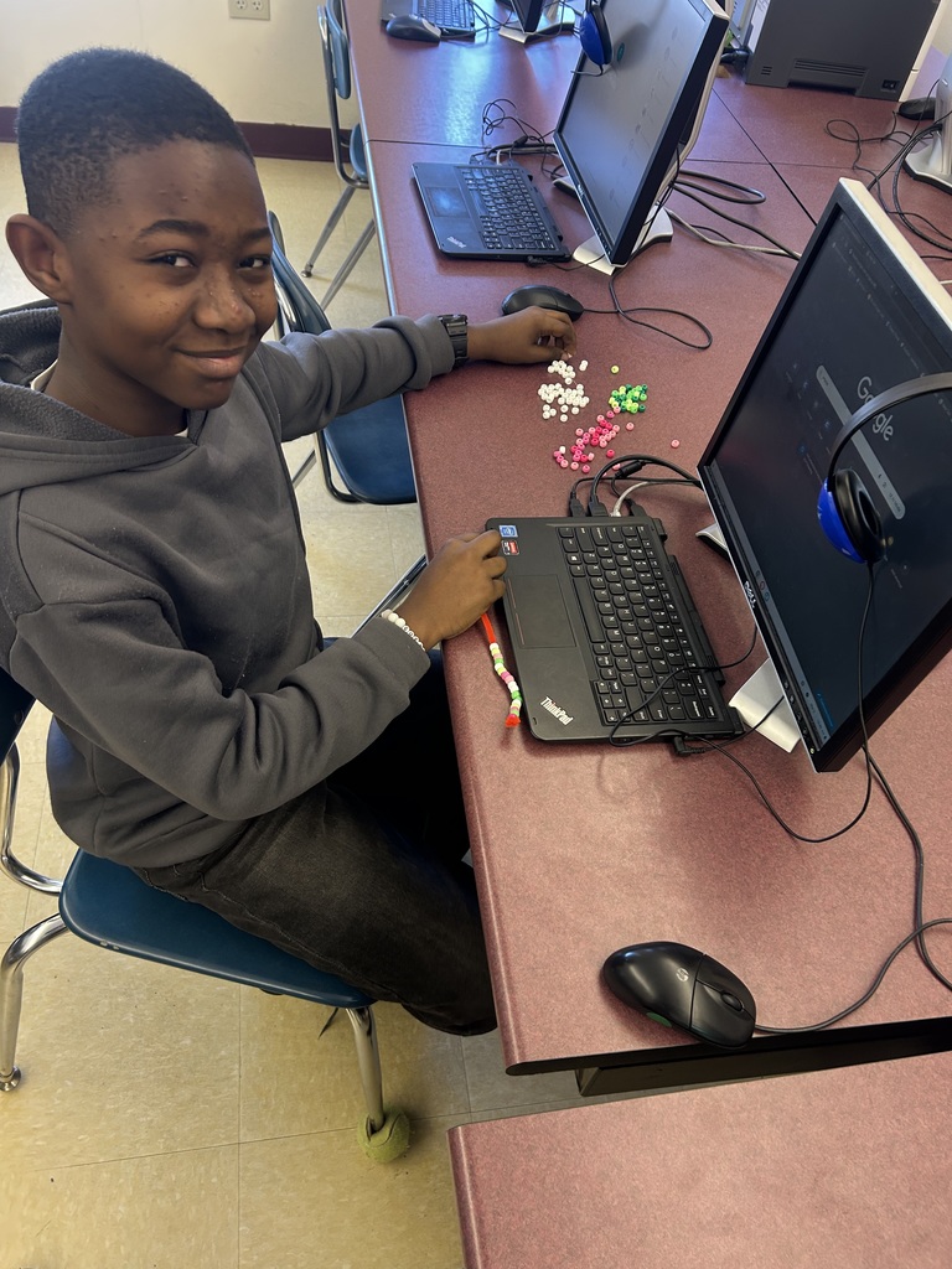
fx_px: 953
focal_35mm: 26
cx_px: 476
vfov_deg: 67.3
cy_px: 634
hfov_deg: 53.1
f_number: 1.5
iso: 125
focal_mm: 5.7
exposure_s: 1/60
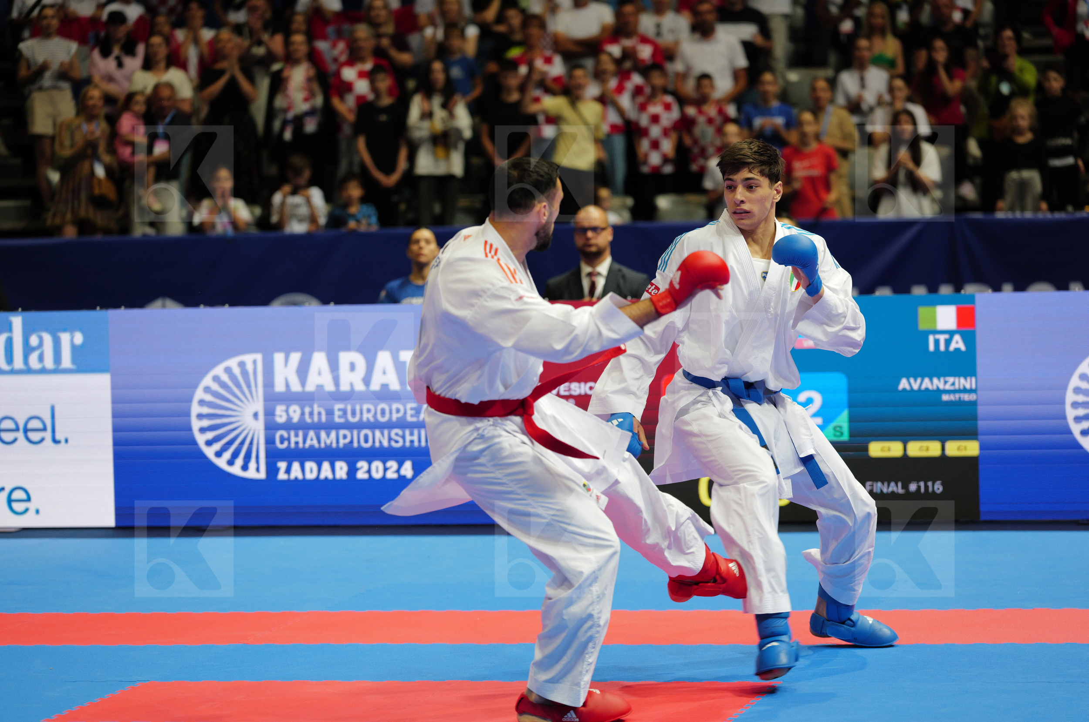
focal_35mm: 132
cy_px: 361
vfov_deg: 10.4
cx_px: 544
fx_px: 3986
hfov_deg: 15.6
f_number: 2.8
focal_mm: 132
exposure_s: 1/1000
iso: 2000
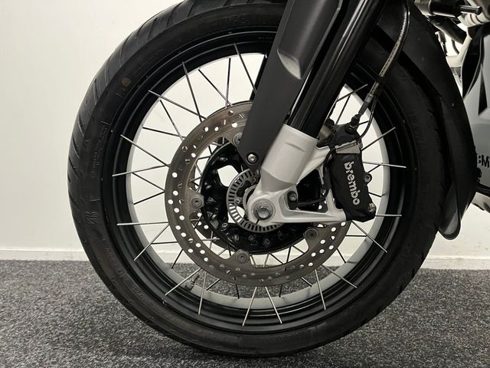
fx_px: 368
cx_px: 245
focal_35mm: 26
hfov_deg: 67.3
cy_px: 184
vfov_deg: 53.1
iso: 400
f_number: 1.6
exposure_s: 1/50
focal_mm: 5.1
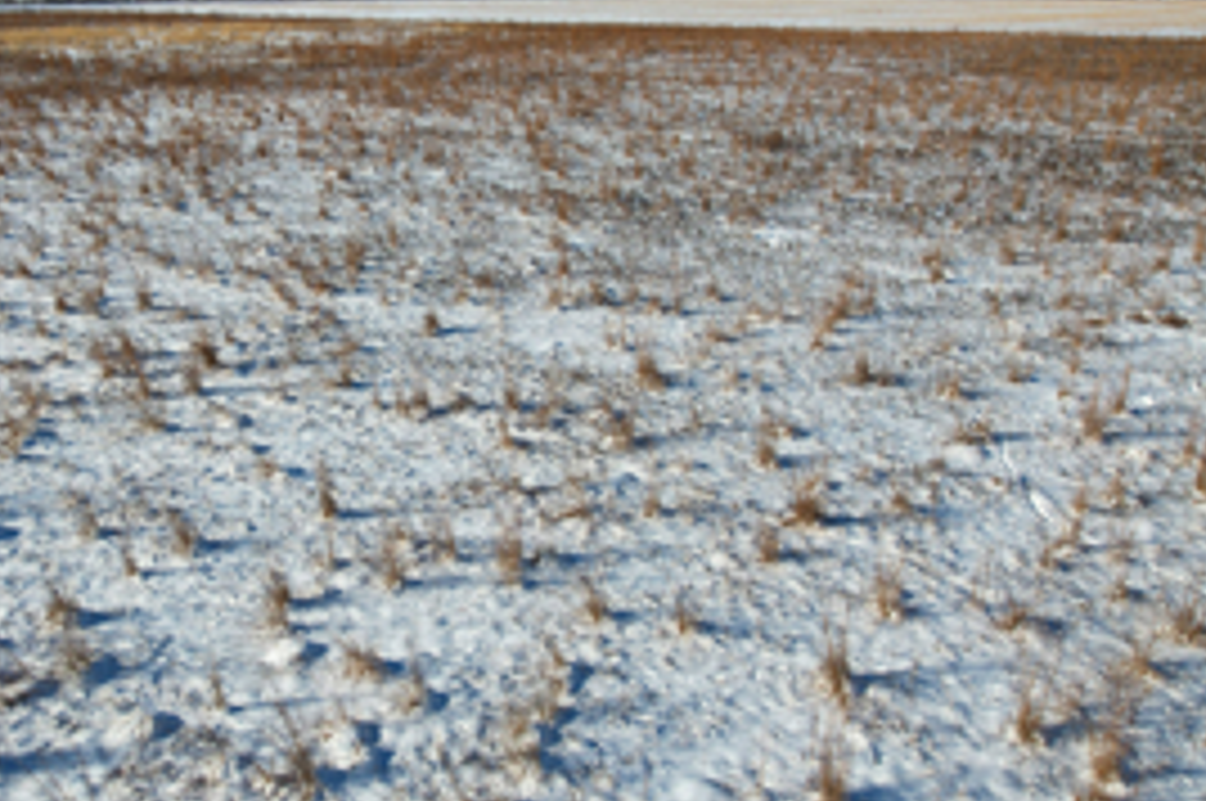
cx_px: 378
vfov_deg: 35.7
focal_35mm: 37
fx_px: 1238
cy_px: 315
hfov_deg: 50.8
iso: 100
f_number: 2.8
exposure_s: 1/3200
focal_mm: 8.38
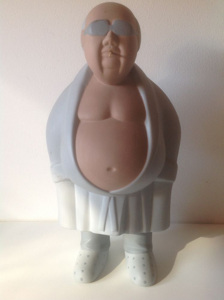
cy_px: 150
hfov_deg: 40.6
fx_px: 303
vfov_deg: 52.7
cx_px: 112
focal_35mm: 35
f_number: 2.4
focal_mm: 4.28
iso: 50
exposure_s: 1/24
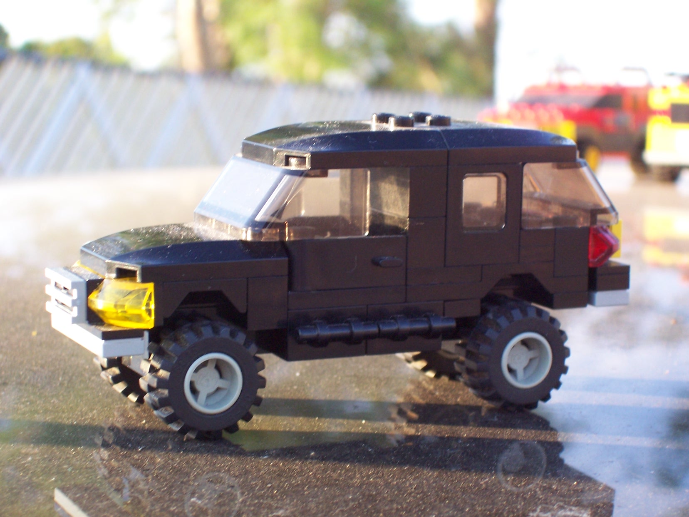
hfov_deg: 19.3
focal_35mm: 102
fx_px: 2030
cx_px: 344
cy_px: 258
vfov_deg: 14.5
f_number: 4.6
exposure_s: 1/90
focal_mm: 16.8
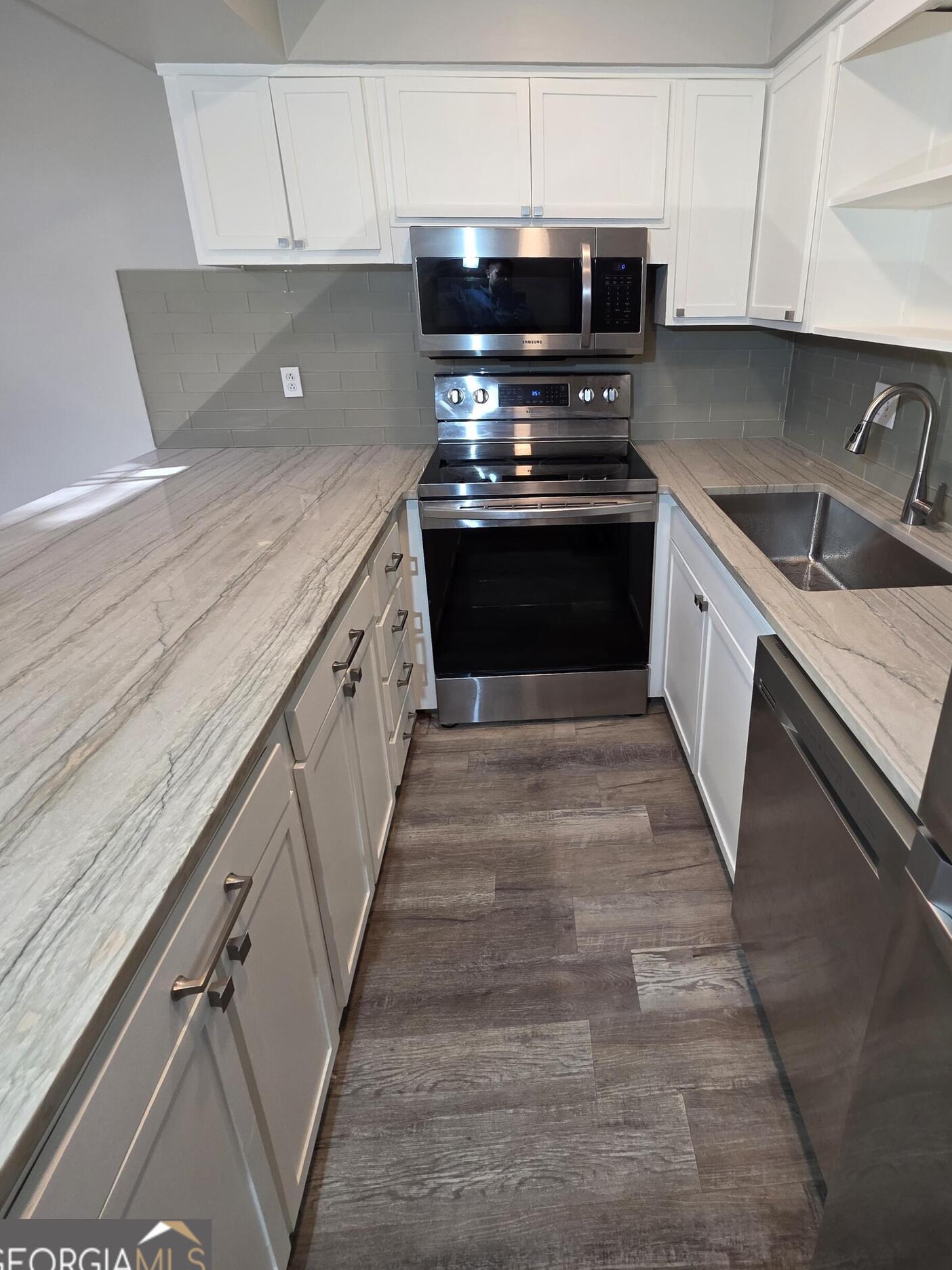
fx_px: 587
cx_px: 563
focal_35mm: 16
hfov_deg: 77.4
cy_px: 516
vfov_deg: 93.4
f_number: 1.9
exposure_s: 1/120
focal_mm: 2.2
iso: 200
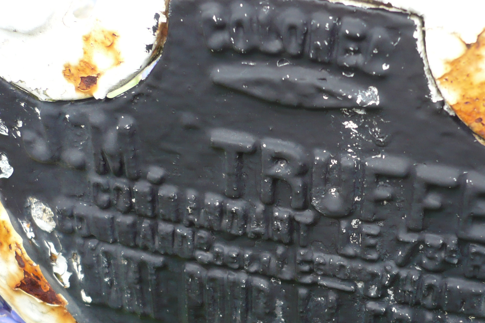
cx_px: 312
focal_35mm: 61
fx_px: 822
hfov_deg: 32.7
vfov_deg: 22.1
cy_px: 227
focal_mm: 5.8
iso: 100
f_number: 2.8
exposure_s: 1/40
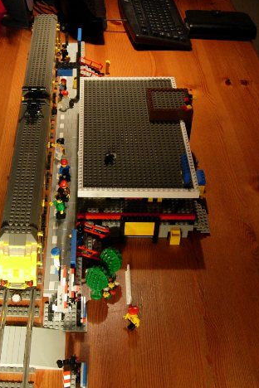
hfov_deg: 24.8
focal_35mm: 54
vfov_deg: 36.8
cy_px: 169
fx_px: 583
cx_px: 71
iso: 178
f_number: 2.8
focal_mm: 7.8
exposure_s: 1/32
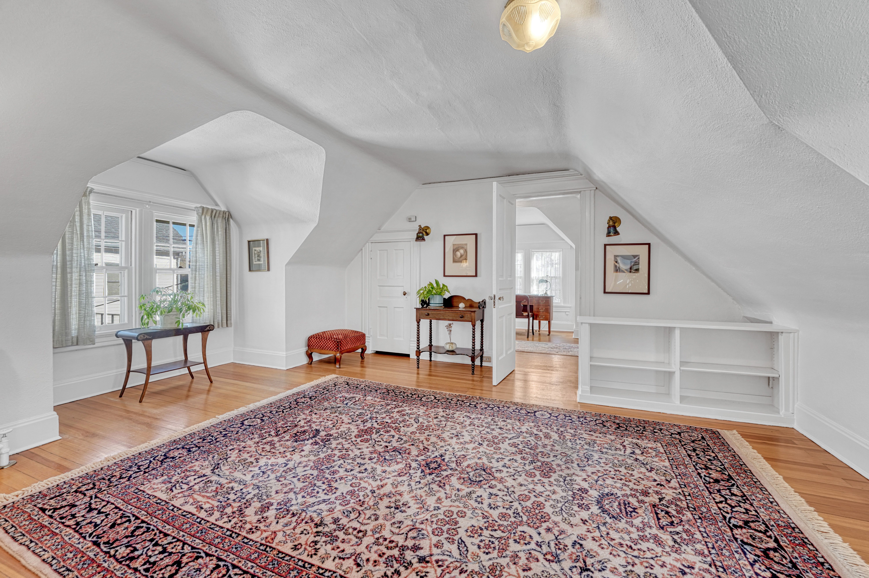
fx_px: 338
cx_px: 434
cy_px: 289
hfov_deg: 104.3
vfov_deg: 81.1
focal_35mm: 14
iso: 400
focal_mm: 14
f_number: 8
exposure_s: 1/2
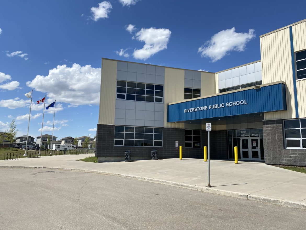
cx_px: 153
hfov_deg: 67.3
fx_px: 230
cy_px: 115
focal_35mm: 26
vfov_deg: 53.1
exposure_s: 1/4444
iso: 32
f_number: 1.8
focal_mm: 4.25
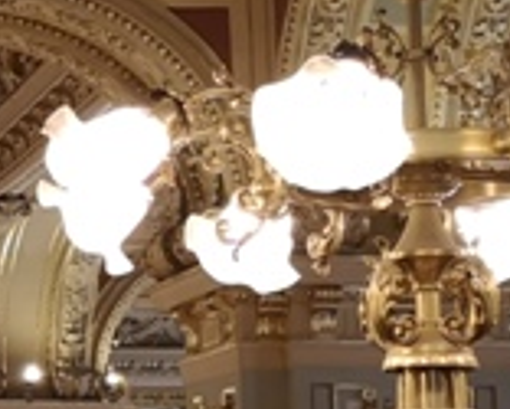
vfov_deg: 11.4
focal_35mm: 135
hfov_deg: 12.6
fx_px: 2039
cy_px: 304
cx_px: -487
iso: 200
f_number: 1.8
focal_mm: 3.95
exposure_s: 1/33.3
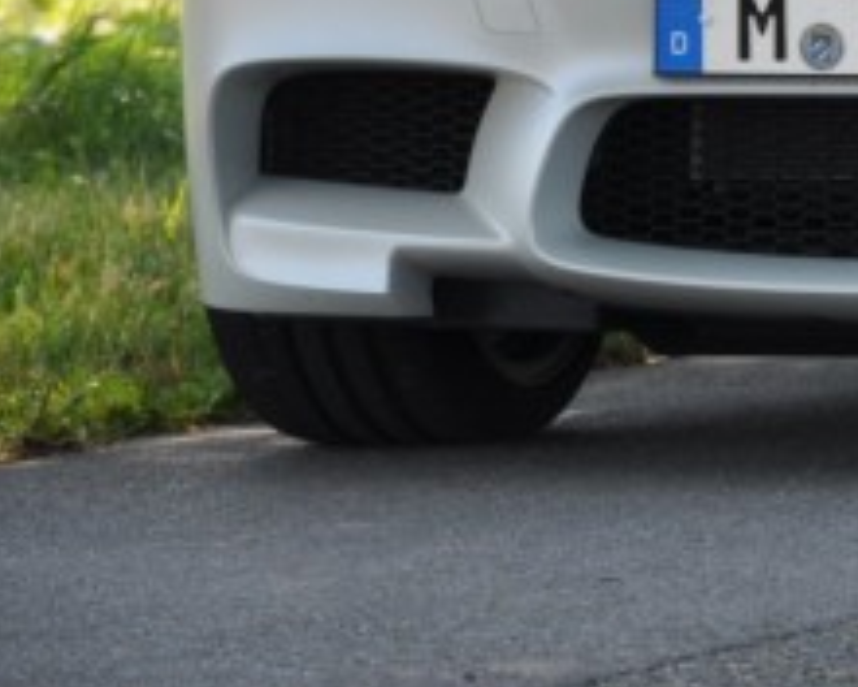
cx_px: 1396
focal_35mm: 408
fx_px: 10350
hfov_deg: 4.7
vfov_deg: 3.8
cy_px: -219
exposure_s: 1/200
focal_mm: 85
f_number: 7.1
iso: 200
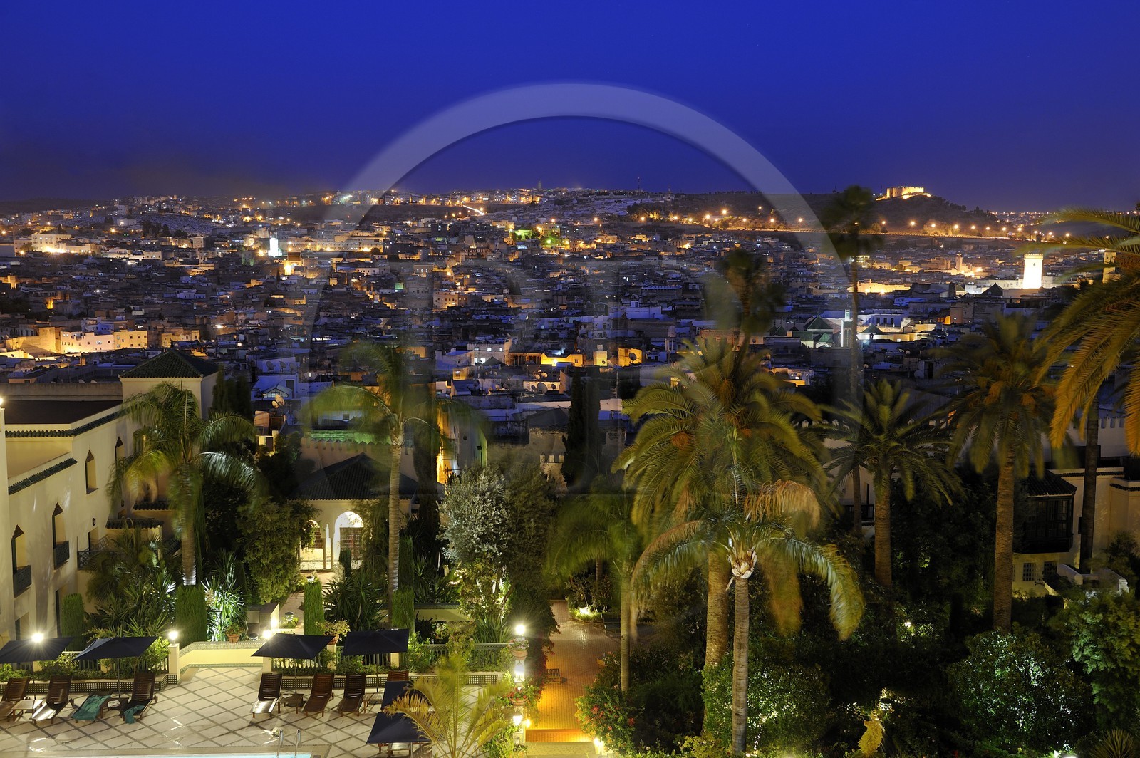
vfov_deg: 36.8
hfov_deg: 53.2
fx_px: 1139
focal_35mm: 36
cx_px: 570
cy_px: 379
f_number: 6.3
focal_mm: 36
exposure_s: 13
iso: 200
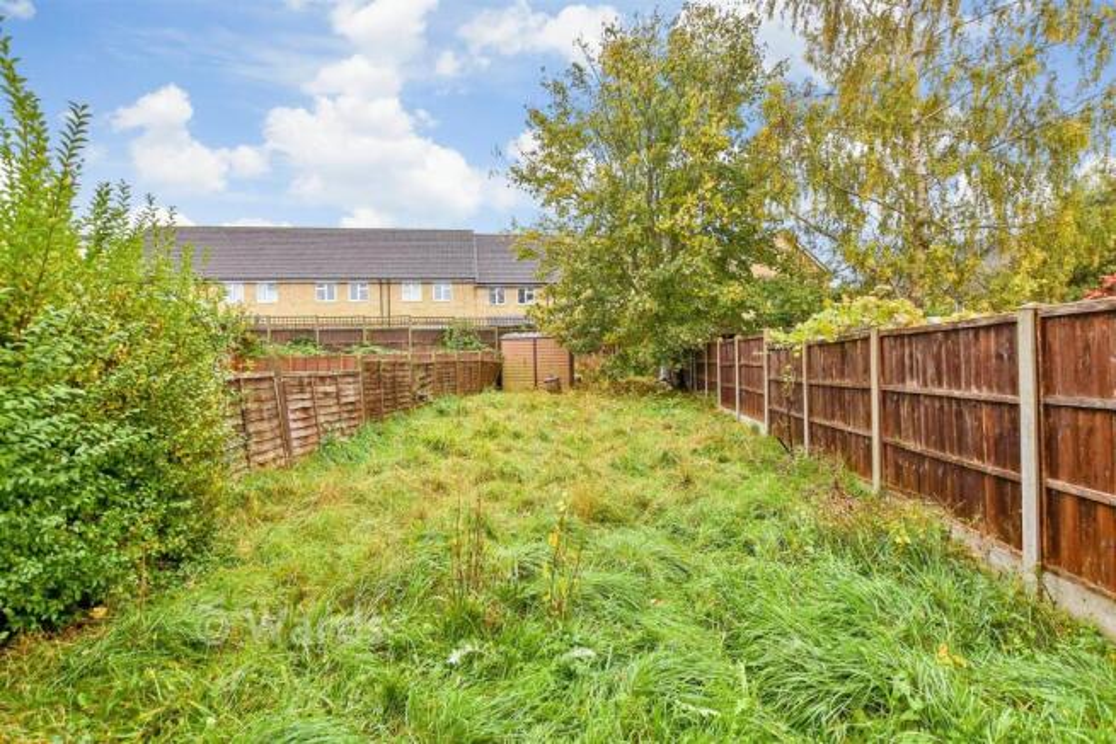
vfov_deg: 77.4
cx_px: 558
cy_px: 372
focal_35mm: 15
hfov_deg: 100.4
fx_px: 465
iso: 320
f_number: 8
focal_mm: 10
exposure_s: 1/30
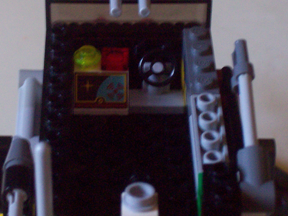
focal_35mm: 147
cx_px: 84
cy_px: 66
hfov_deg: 13.4
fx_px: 1222
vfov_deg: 10.1
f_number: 4.3
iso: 160
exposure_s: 1/8
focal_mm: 14.3
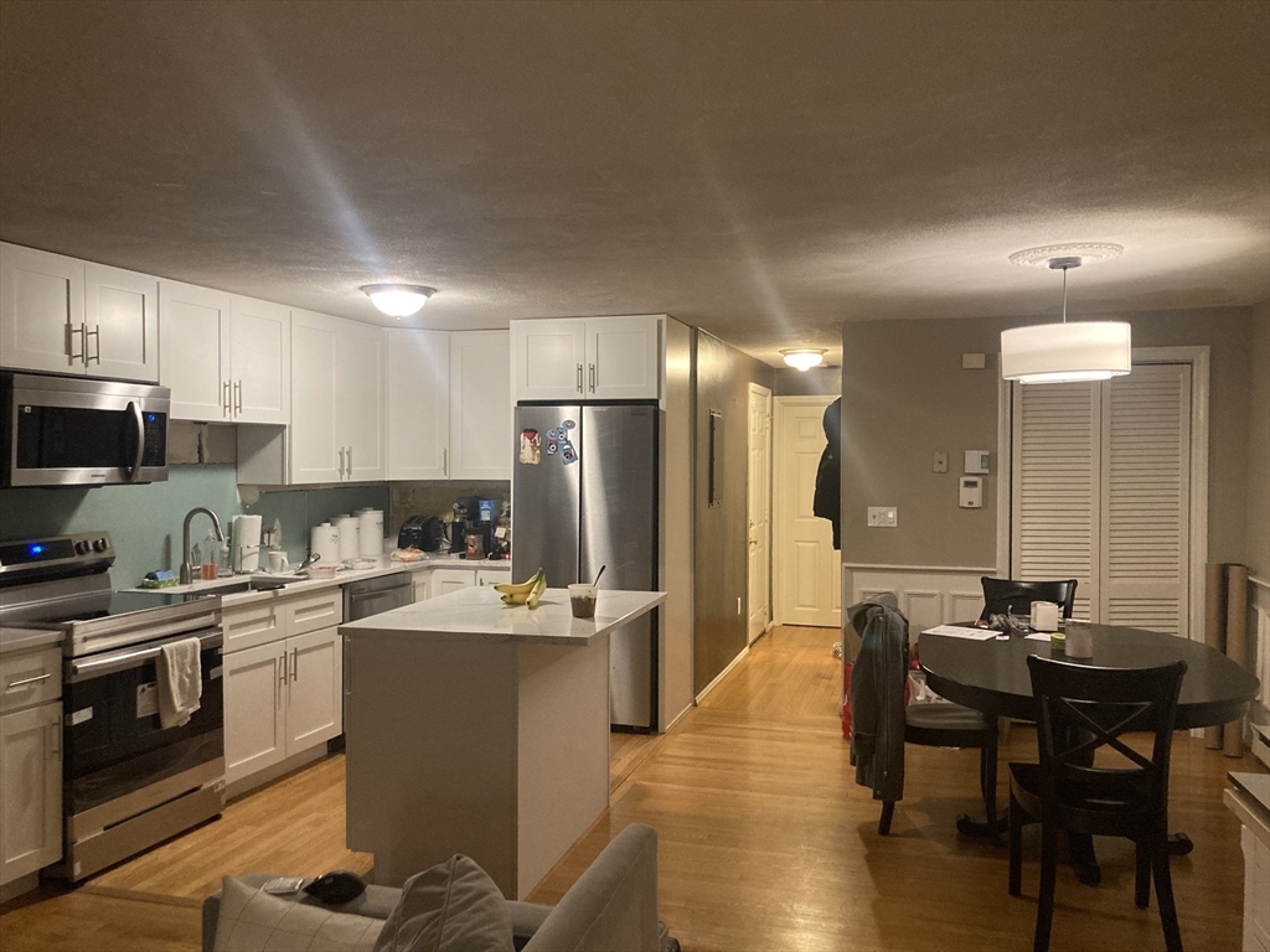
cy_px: 476
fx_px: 1027
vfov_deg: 49.7
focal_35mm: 28
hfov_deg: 63.4
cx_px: 635
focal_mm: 3.99
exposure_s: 1/40
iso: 320
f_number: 1.8
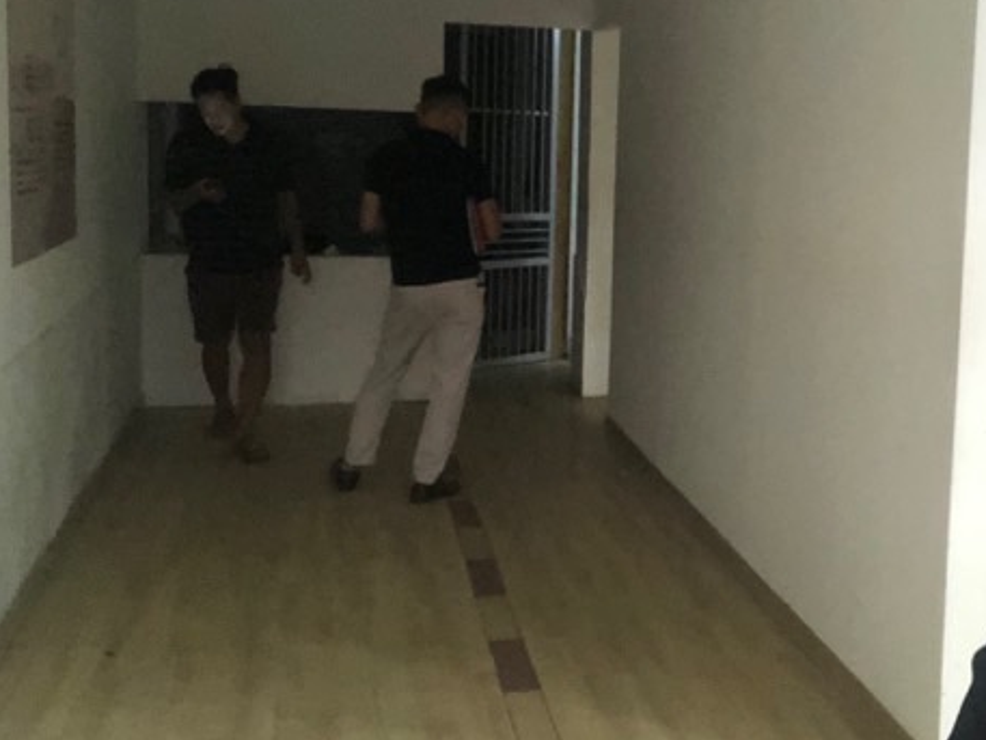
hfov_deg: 37.9
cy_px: 241
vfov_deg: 29.5
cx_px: 749
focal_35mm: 49
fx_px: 1396
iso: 500
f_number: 2.2
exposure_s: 1/25
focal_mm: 2.87
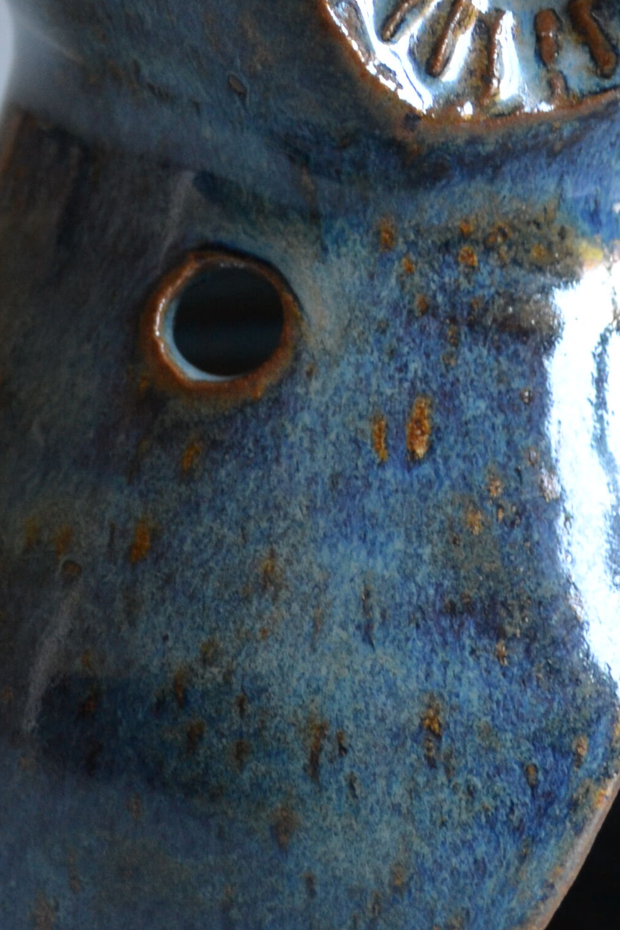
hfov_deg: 8.6
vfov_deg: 12.7
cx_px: 241
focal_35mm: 161
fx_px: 4146
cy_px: 191
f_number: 5
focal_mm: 35
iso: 400
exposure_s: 1/15
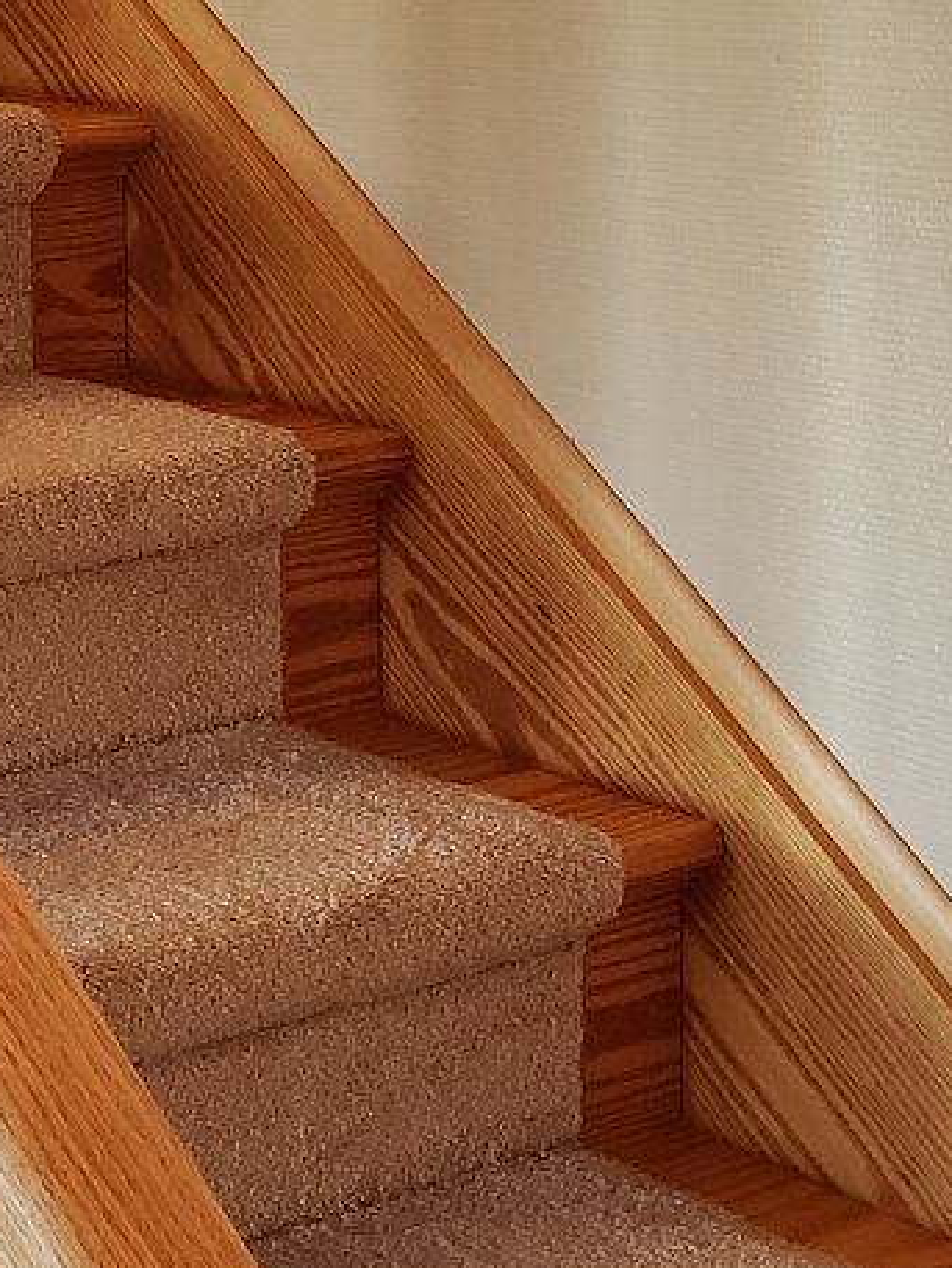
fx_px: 3335
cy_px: 244
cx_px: -330
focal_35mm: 91
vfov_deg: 21.3
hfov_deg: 15.4
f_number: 2.4
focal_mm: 4.3
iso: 320
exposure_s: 1/24
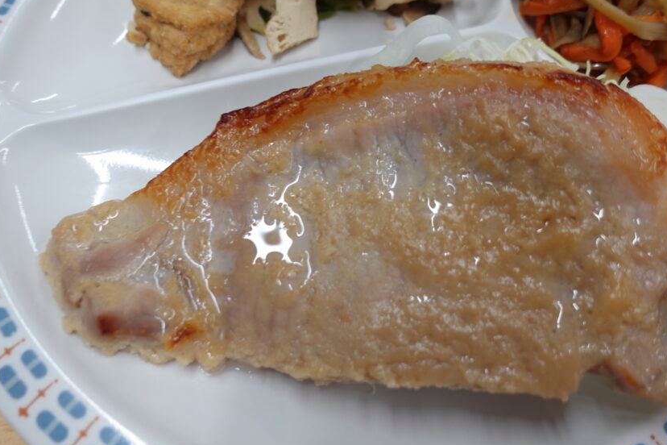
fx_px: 537
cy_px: 207
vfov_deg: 44.9
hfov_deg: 63.6
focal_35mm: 29
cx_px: 343
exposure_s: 1/30
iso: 125
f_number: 2.5
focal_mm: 9.4
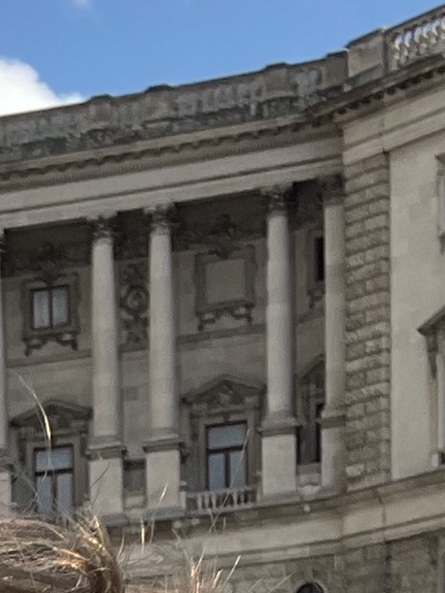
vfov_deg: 12.0
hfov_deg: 9.3
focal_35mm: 142
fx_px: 2433
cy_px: 1272
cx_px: -618
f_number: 2.2
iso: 25
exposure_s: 1/761
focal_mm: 2.71
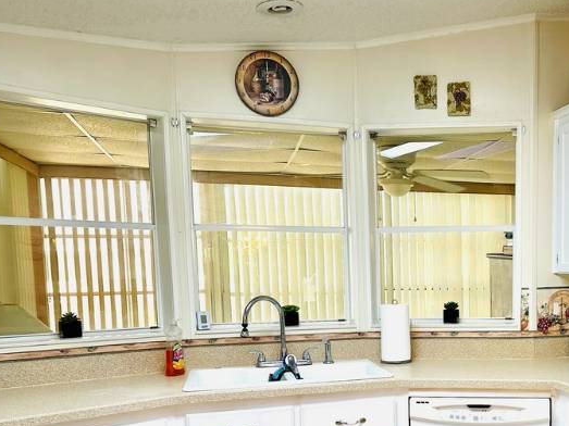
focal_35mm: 39
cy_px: 334
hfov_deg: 45.5
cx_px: 453
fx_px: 641
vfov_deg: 35.7
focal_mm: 6.86
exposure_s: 1/120
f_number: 1.78
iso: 125
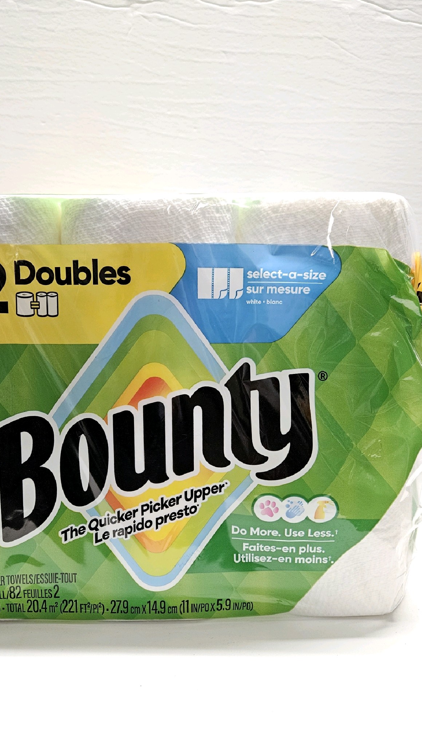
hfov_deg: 44.0
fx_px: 517
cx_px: 157
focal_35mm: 26
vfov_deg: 71.9
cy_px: 367
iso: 640
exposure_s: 1/120
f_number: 1.8
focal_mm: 5.4
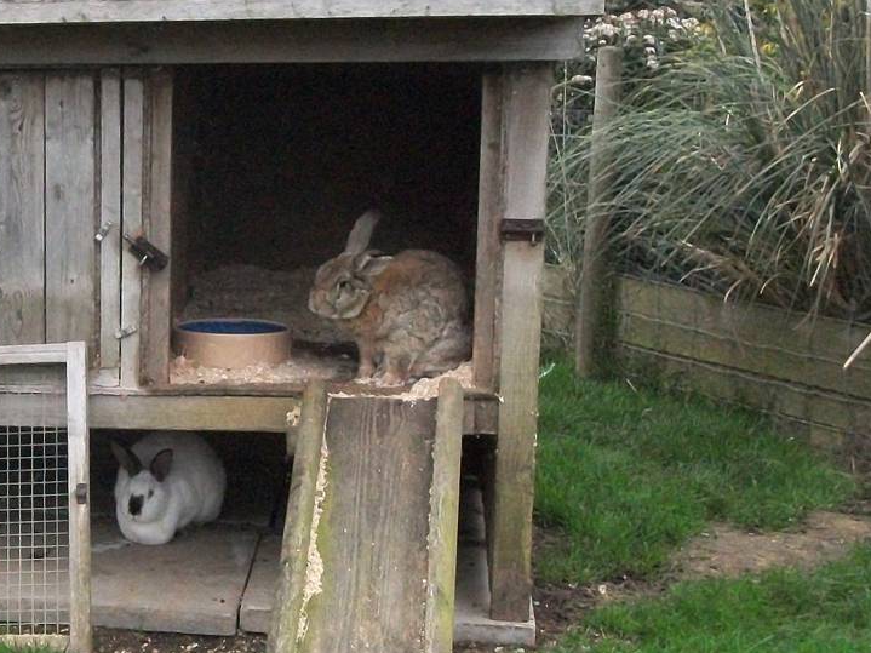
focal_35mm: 89
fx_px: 2239
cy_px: 377
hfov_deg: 21.2
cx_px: -17
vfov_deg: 16.6
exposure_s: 1/500
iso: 460
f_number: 3.2
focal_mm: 7.1
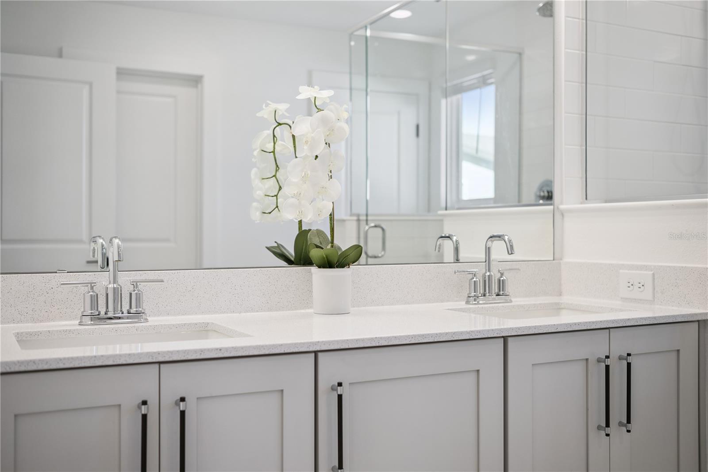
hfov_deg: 48.5
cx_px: 354
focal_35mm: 40
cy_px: 236
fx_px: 786
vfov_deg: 33.4
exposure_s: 1/640
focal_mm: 40
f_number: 2.8
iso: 640
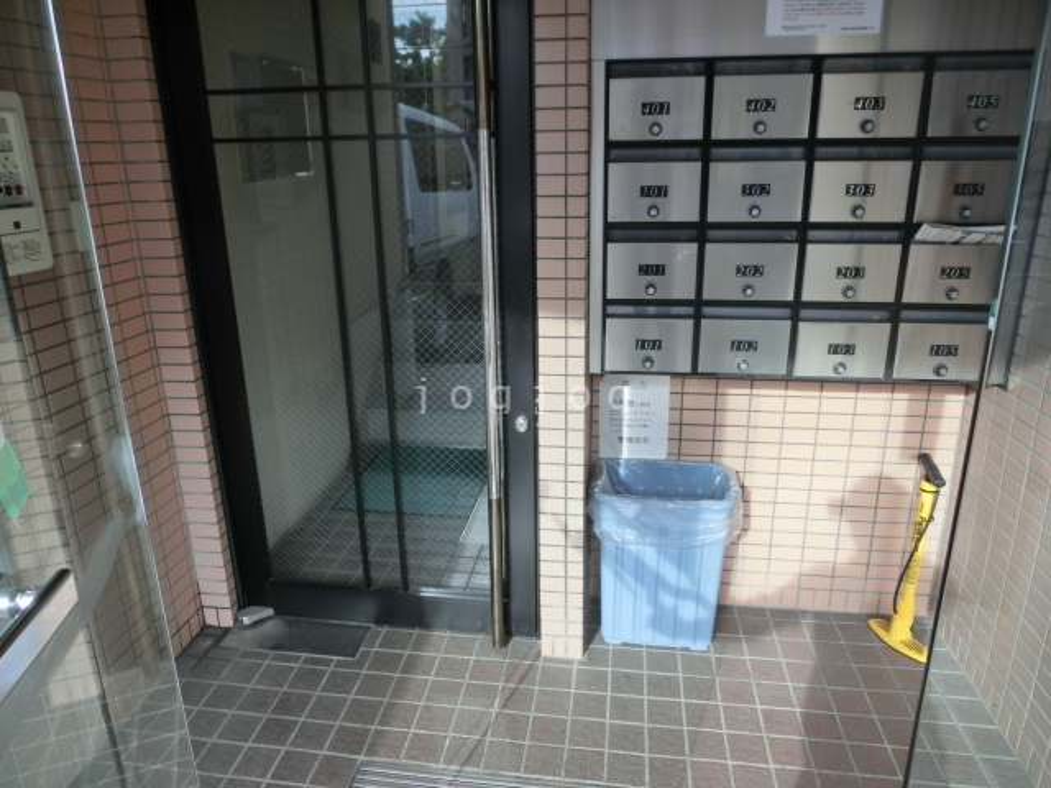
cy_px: 394
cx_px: 526
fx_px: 729
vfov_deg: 56.8
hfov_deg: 71.6
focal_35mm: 24
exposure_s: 1/100
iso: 80
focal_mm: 4.24
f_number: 3
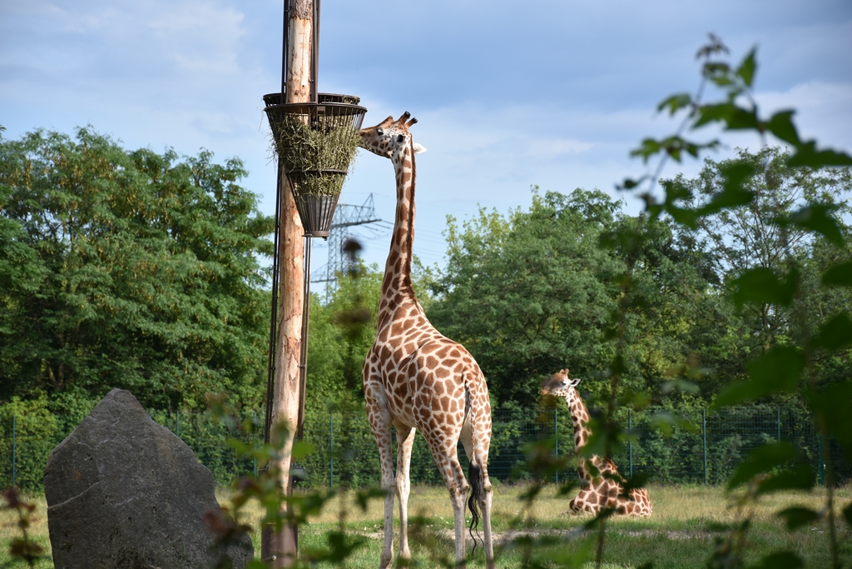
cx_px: 426
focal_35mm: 142
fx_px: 3373
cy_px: 284
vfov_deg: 9.6
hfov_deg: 14.4
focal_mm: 95
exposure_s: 1/500
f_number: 5.6
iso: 200
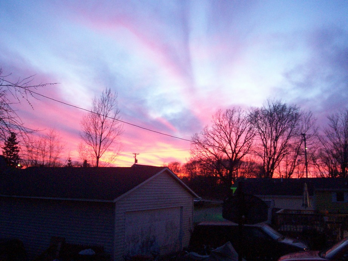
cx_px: 174
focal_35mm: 36
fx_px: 362
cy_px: 130
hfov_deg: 51.4
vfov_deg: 39.6
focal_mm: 5.9
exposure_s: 1/8
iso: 332
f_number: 4.5
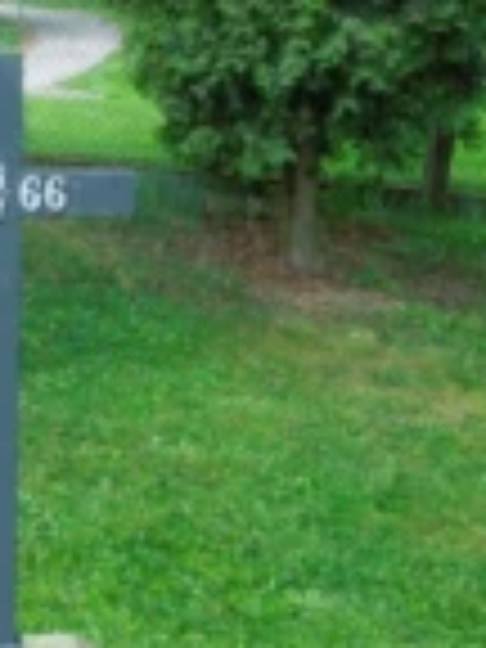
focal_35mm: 61
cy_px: 387
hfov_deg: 23.0
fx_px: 1142
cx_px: -4
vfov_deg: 31.6
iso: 400
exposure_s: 1/1000
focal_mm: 4.5
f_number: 3.3
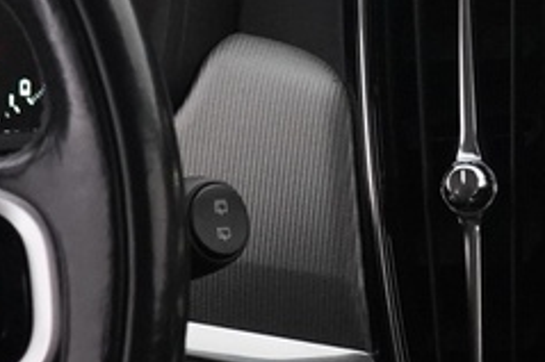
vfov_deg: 6.3
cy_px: 159
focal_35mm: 217
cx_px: 481
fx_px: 3283
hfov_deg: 9.5
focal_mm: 32
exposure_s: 1/60
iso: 4000
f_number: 4
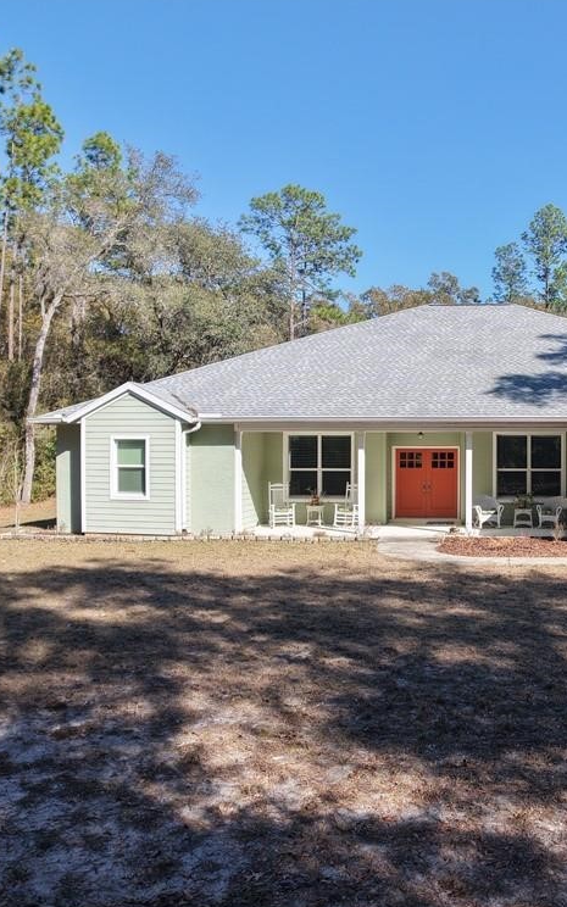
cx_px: 476
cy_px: 451
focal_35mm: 35
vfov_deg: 55.3
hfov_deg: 34.8
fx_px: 865
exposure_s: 1/1000
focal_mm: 6.48
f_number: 1.8
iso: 100
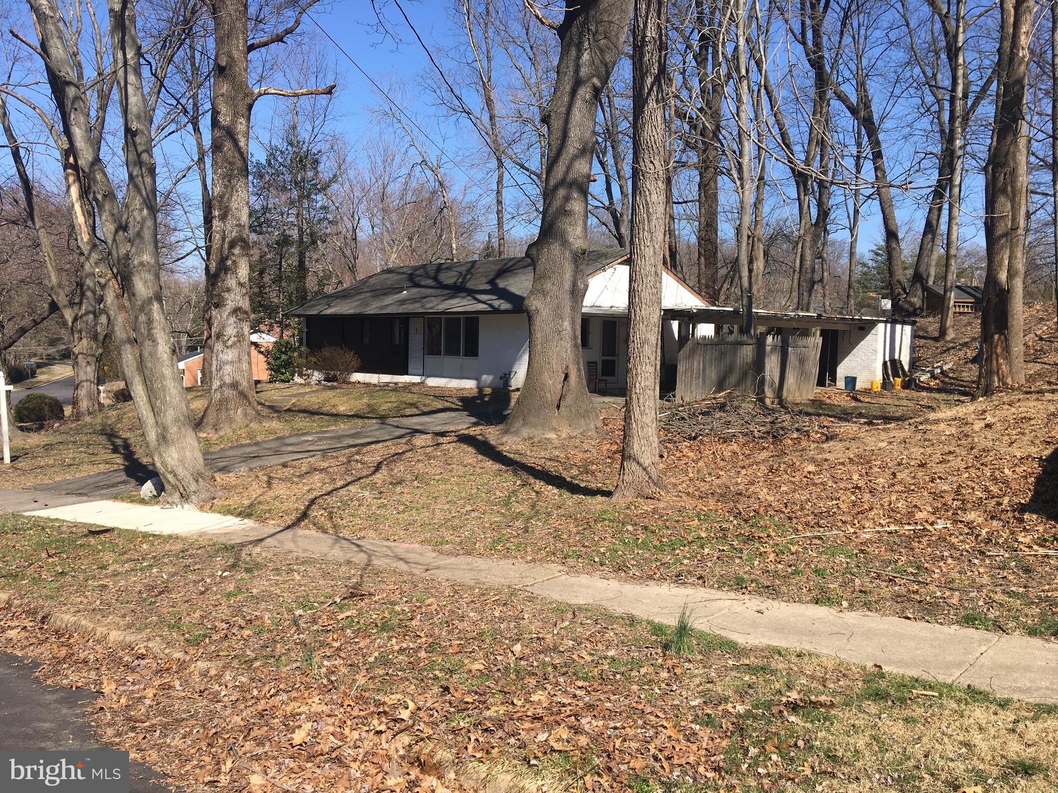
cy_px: 396
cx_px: 529
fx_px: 886
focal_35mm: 29
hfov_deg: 61.7
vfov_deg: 48.2
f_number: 2.2
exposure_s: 1/1399
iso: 25
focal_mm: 4.15
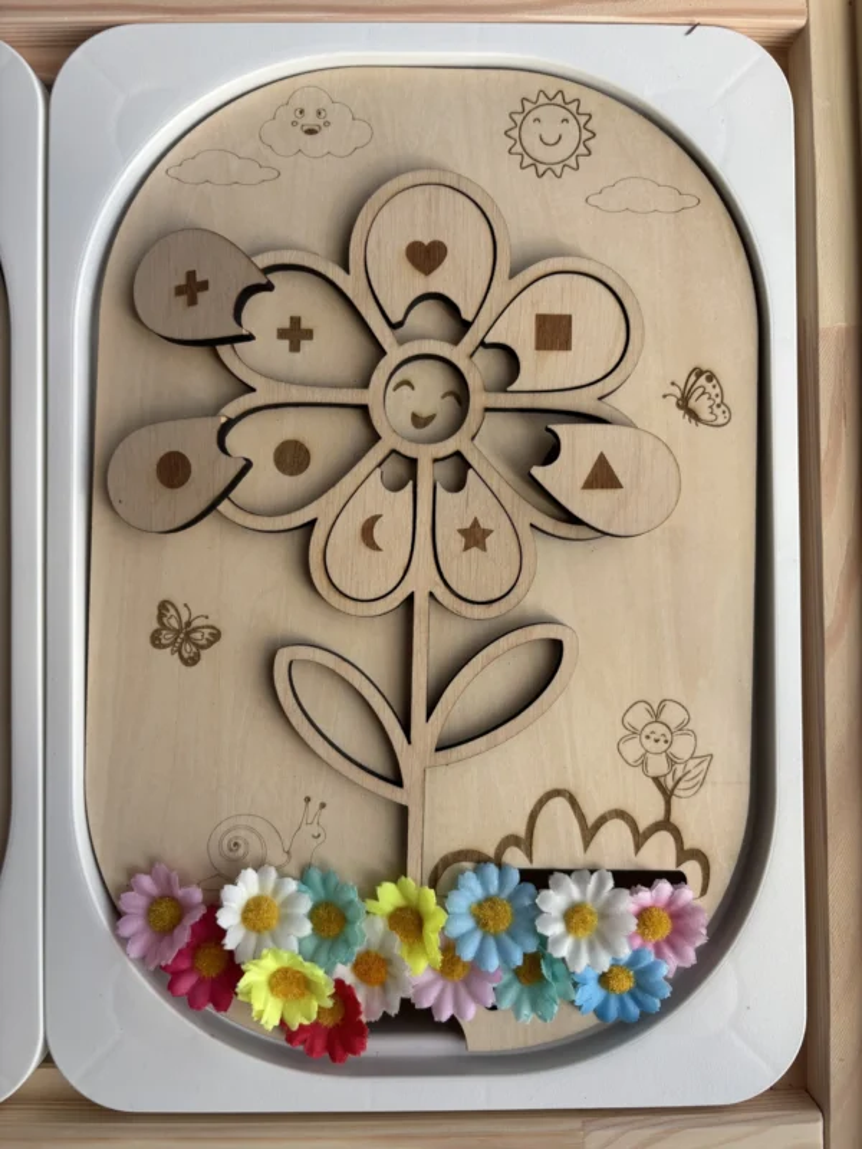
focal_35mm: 26
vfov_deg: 67.3
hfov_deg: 53.1
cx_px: 431
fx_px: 863
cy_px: 574
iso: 40
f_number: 1.6
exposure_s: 1/175
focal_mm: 5.96
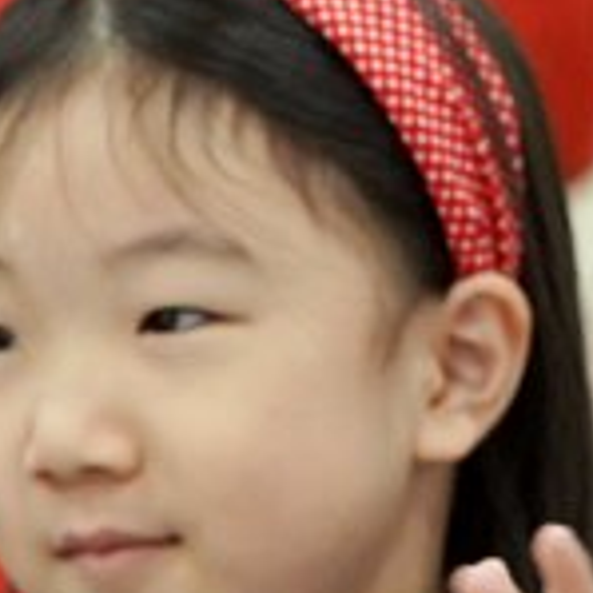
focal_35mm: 1027
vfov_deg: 1.7
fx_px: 19905
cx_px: 744
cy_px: 700
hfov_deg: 1.7
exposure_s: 1/250
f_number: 4
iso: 3200
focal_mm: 200
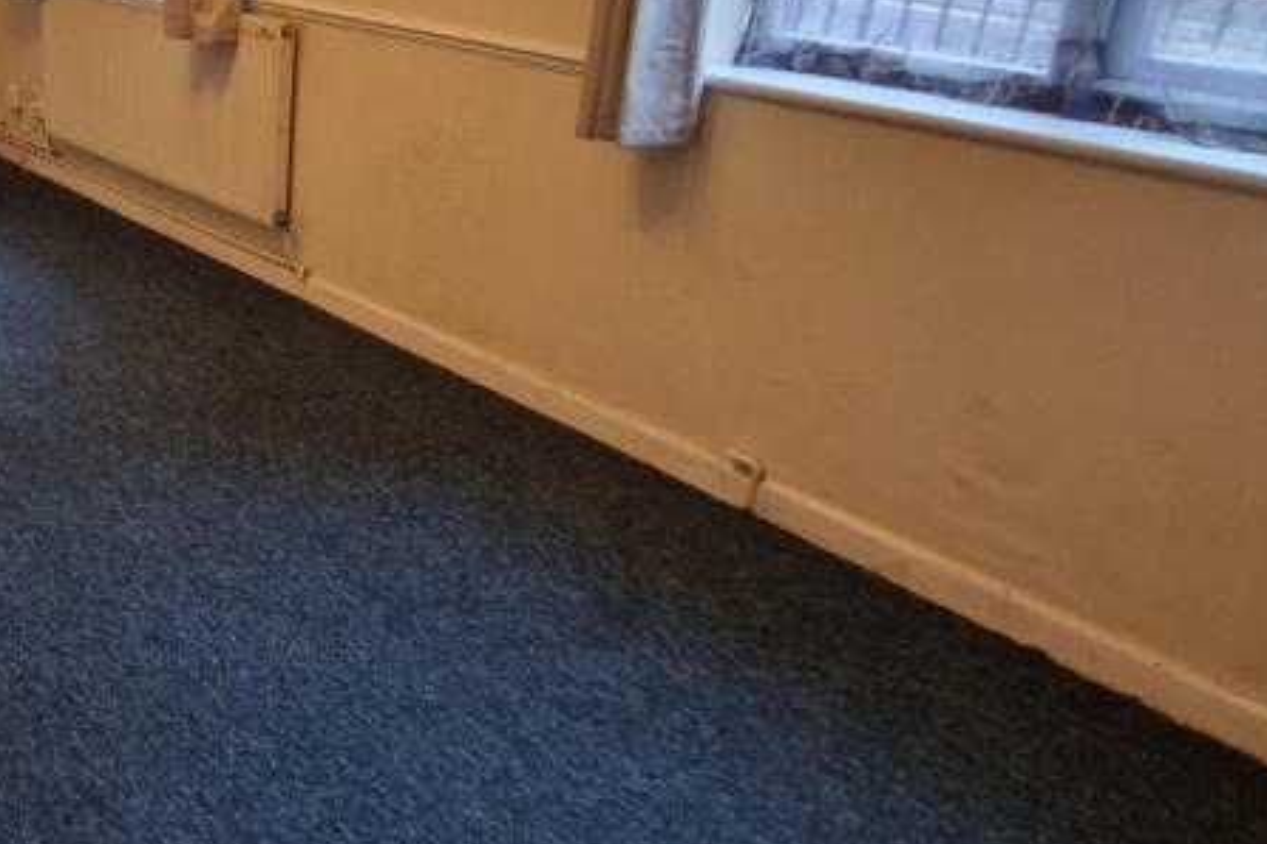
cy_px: 300
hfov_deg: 55.1
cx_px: 213
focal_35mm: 31
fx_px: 1091
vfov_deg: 41.9
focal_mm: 2.2
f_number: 2.2
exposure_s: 1/33
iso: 400
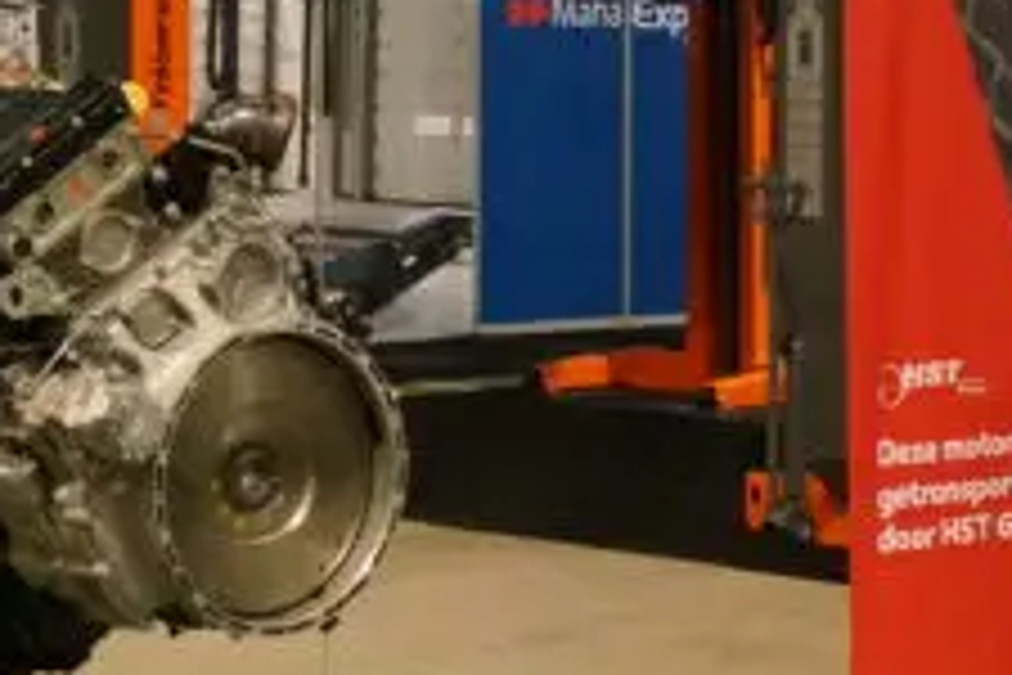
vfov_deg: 9.5
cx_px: 391
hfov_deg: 14.3
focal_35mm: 143
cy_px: 63
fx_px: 4027
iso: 3200
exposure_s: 1/160
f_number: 4
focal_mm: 21
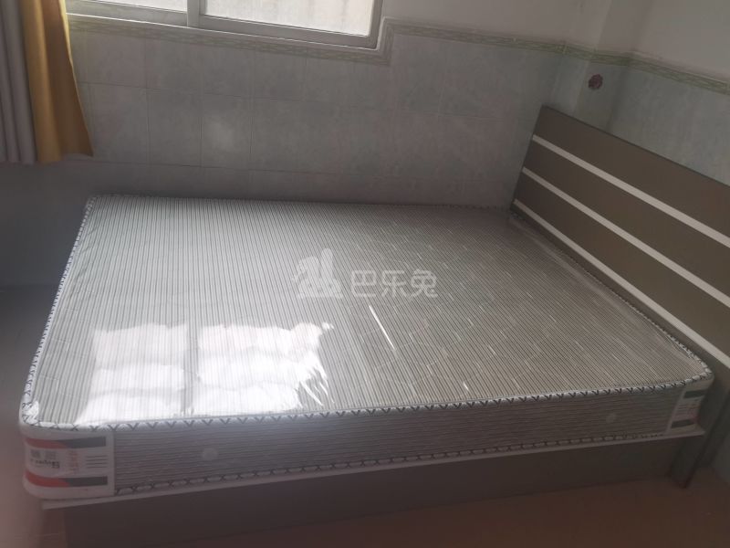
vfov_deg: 51.4
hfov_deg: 65.3
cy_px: 274
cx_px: 365
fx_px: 569
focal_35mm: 27
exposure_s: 1/50
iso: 100
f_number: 1.9
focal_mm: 6.71
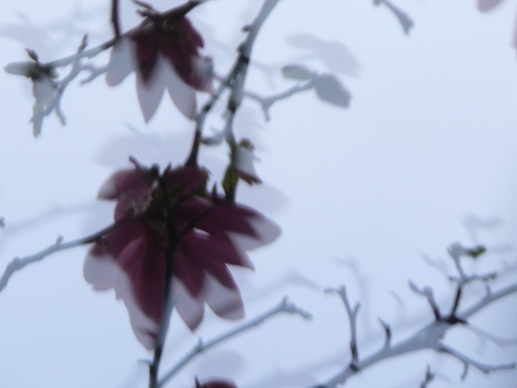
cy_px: 174
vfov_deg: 3.9
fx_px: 5766
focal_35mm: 386
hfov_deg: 5.1
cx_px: 207
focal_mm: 55
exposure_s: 1/80
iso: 100
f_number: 3.6
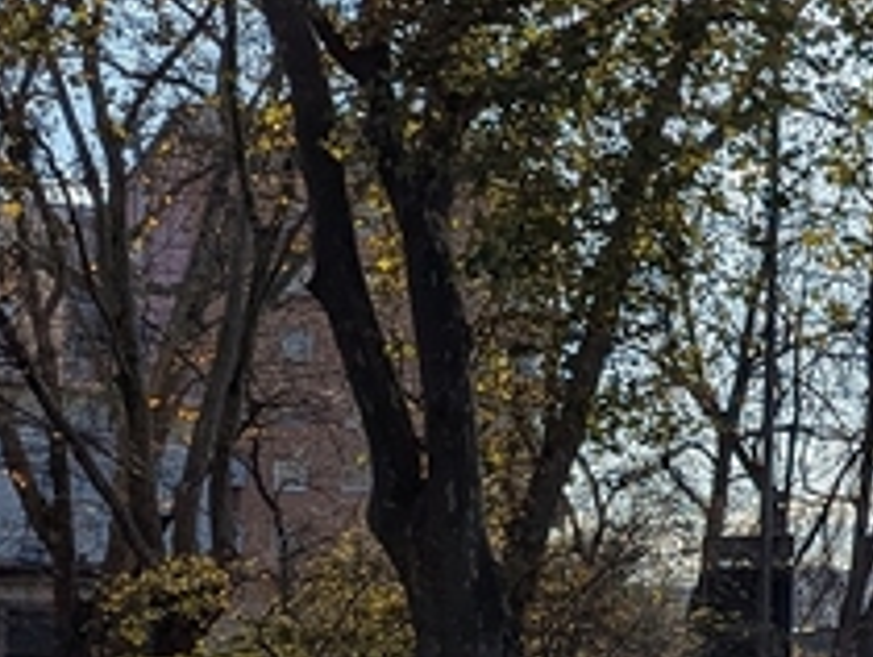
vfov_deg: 12.7
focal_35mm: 117
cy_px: 484
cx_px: 1825
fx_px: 2954
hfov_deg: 13.8
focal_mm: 6.81
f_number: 1.85
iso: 46
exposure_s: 1/3906
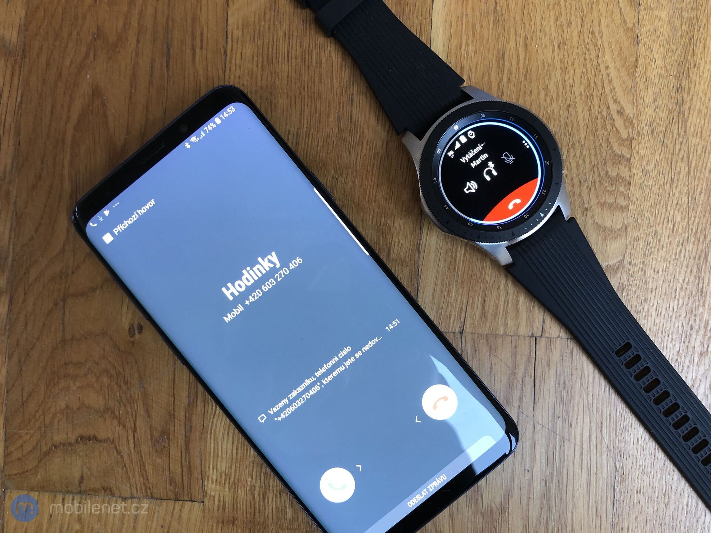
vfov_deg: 49.7
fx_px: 575
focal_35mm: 28
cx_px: 356
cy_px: 266
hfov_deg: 63.4
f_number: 1.8
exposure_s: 1/16
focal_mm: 4
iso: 50
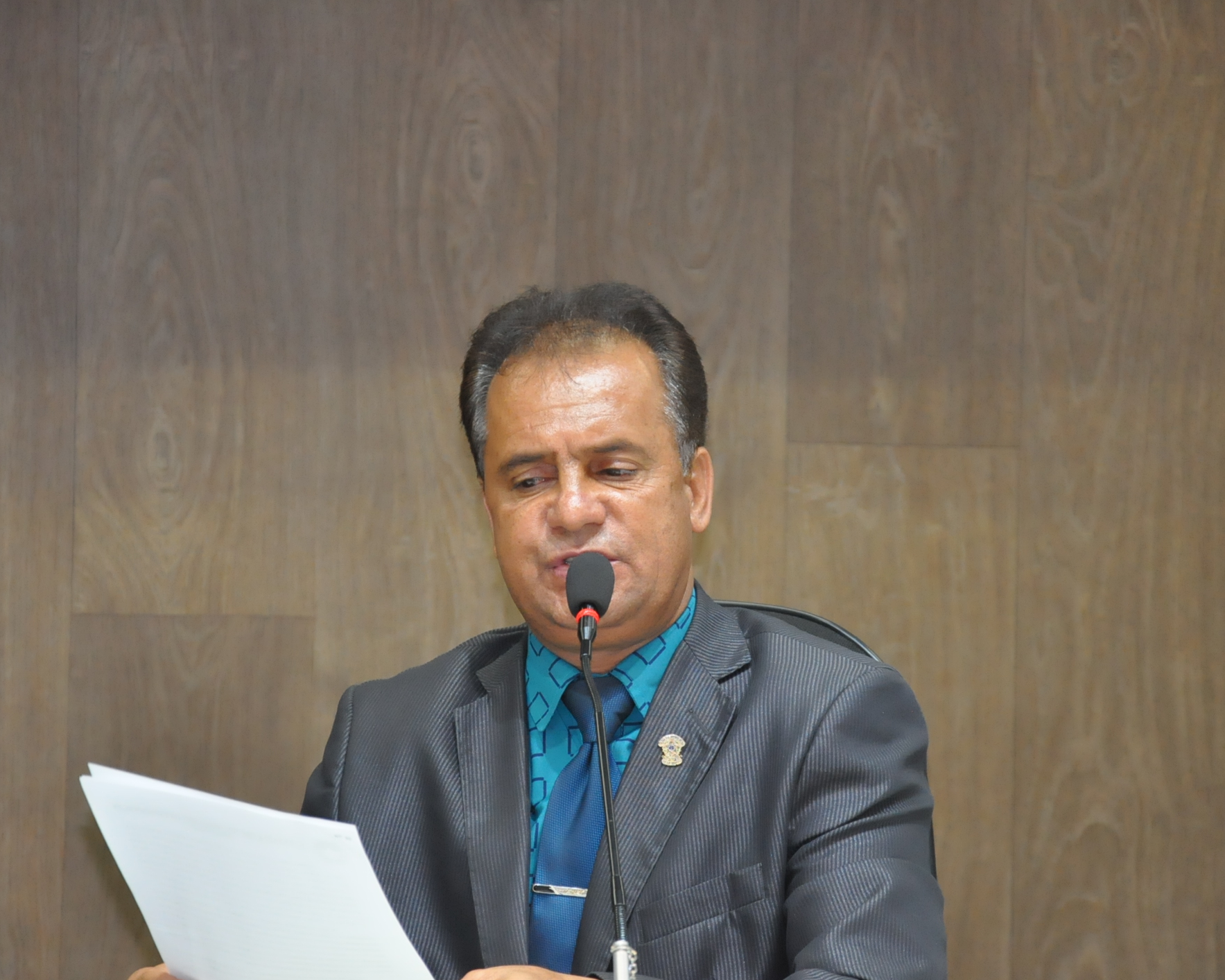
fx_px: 5691
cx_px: 612
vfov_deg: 9.8
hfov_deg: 12.3
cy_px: 488
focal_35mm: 157
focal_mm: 92
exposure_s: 1/80
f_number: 5.6
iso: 2000
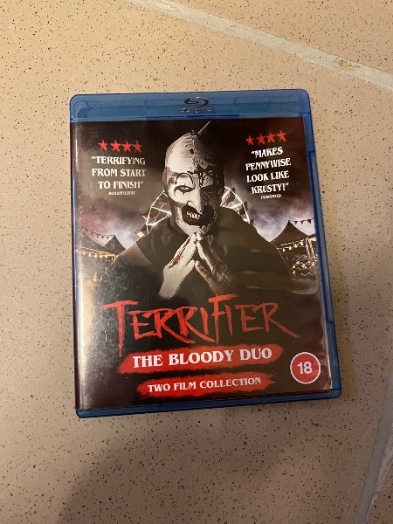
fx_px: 394
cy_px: 262
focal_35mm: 26
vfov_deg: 67.3
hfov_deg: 53.1
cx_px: 196
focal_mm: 5.1
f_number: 1.6
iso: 500
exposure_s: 1/33
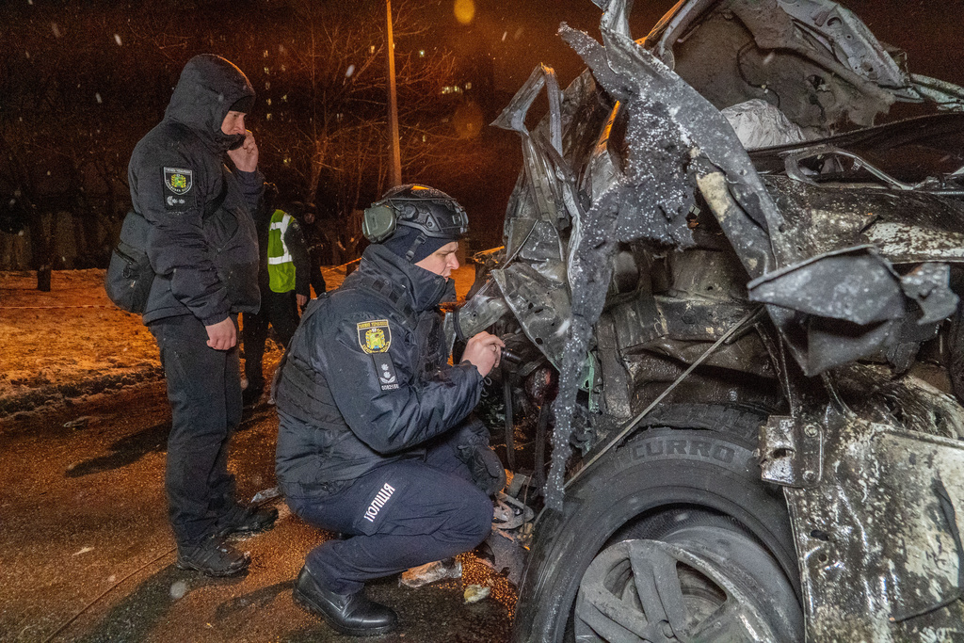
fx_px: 643
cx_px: 482
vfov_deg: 53.1
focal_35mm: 24
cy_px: 322
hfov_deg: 73.7
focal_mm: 24
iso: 25600
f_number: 6.3
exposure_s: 1/200
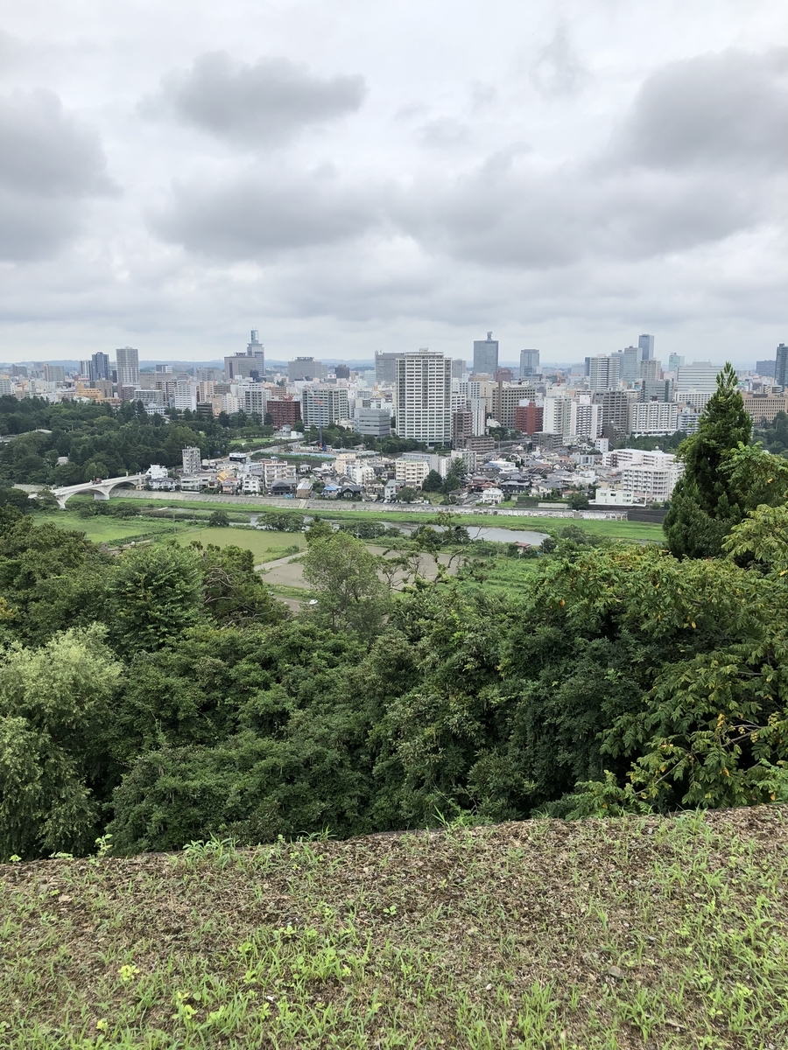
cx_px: 394
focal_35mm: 28
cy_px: 525
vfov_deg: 63.4
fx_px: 850
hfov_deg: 49.7
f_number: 1.8
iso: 20
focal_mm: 3.99
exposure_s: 1/1000
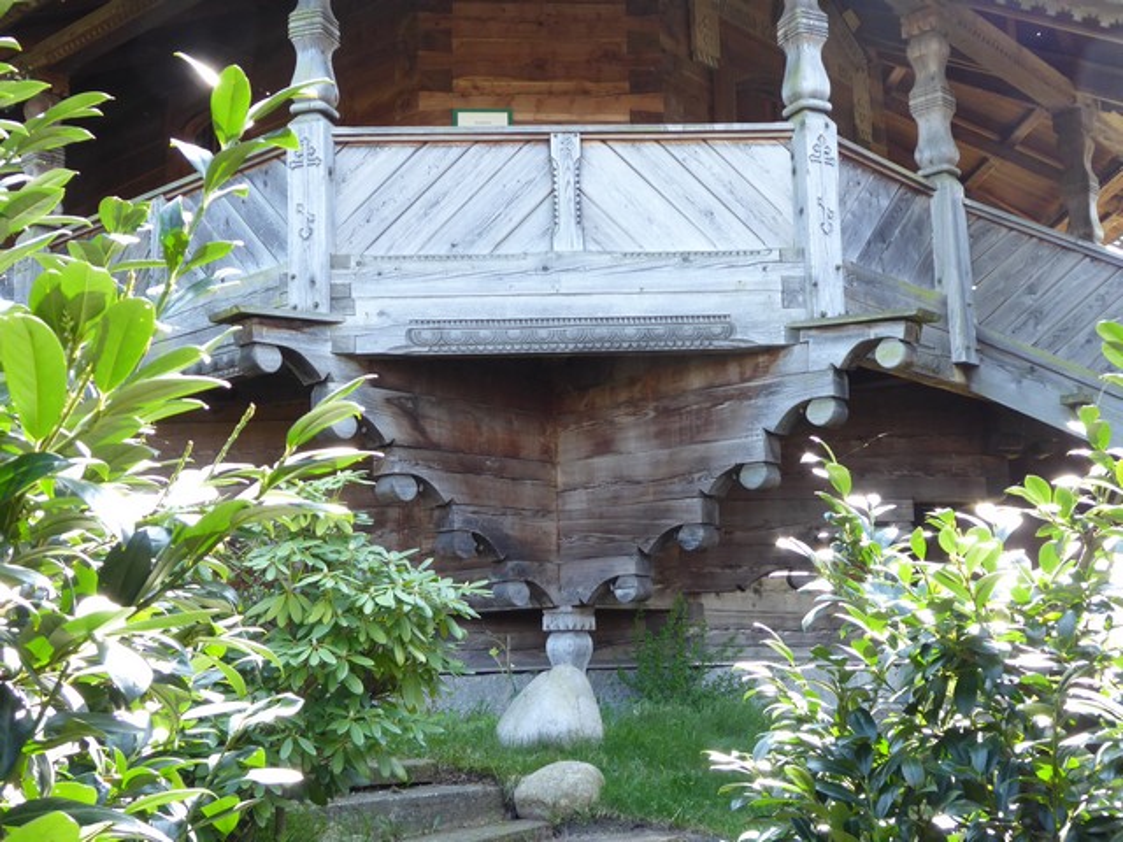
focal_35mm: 46
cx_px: 562
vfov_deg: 31.5
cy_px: 421
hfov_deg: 41.2
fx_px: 1492
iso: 160
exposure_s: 1/60
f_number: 3.9
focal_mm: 7.8
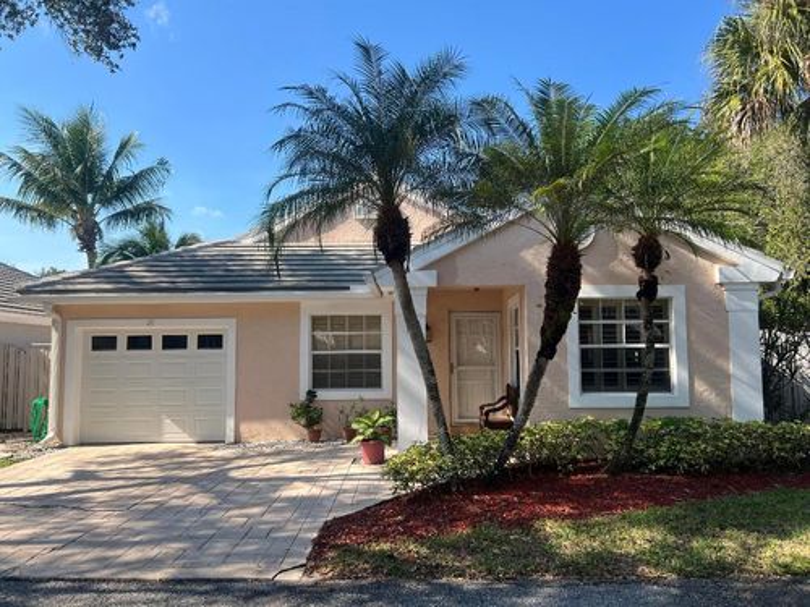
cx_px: 405
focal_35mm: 26
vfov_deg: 53.1
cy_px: 304
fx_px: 608
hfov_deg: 67.3
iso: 50
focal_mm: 5.7
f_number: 1.5
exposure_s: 1/2083
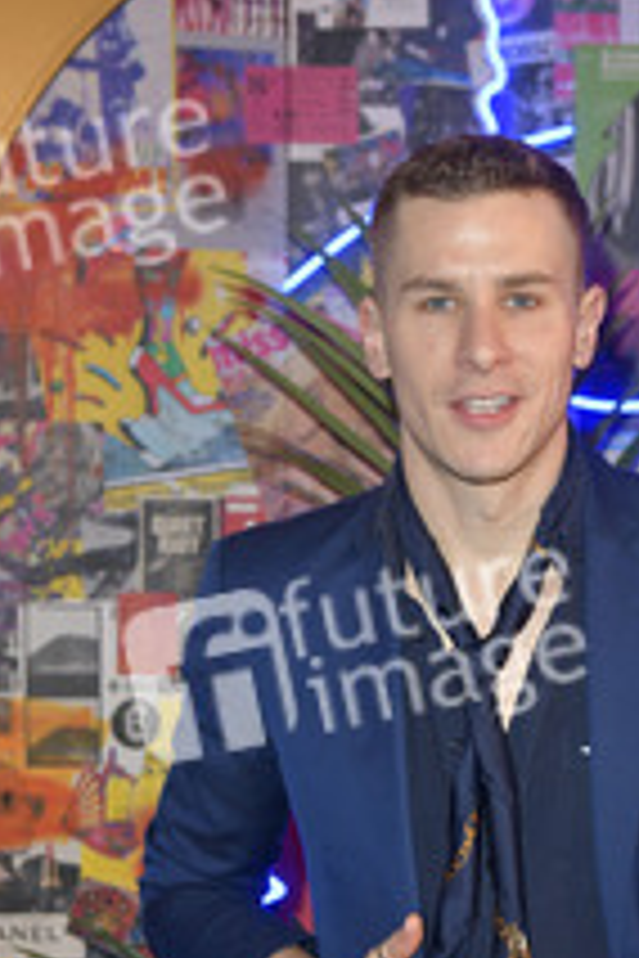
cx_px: 486
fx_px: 2396
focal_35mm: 90
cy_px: 882
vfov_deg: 22.0
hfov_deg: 15.1
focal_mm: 48
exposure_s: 1/250
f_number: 5
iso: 1250
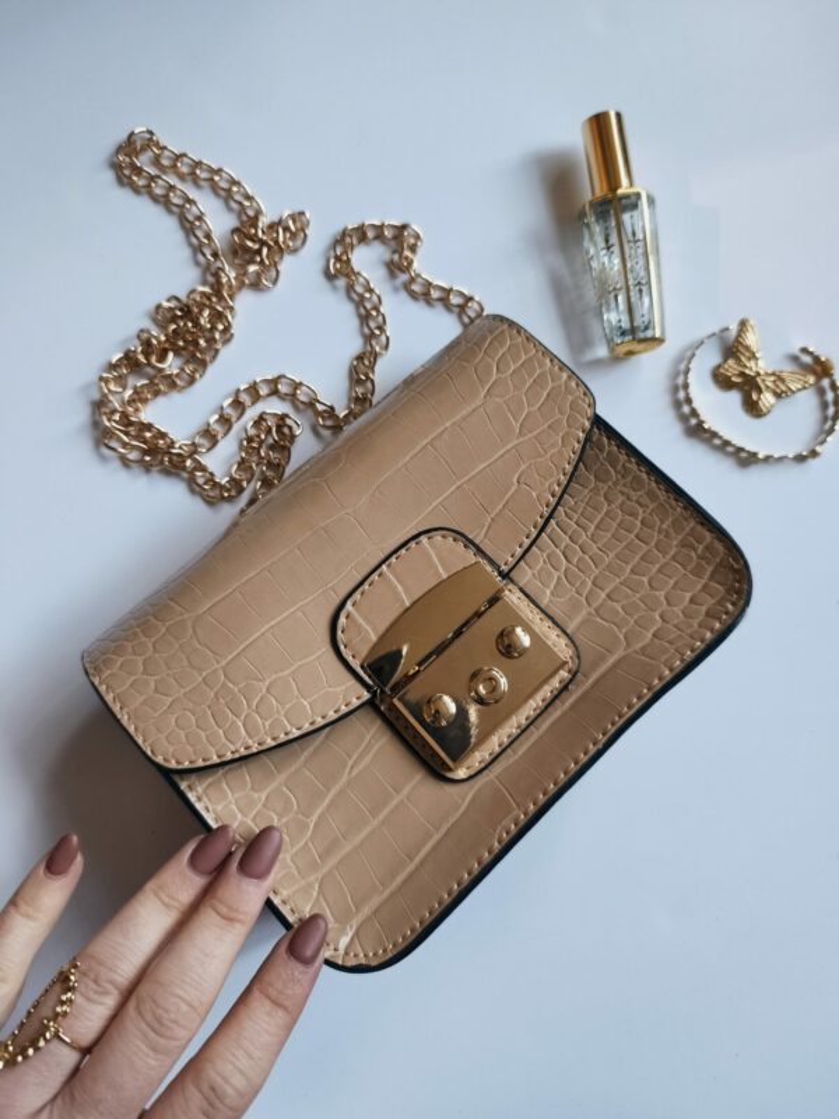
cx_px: 420
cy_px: 560
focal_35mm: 23
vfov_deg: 73.9
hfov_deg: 58.9
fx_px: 743
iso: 2000
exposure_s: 1/25
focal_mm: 6.18
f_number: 1.65
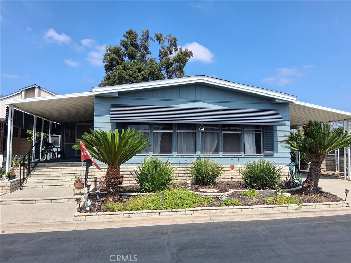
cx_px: 176
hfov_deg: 67.3
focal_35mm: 26
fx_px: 264
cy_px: 132
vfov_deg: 53.1
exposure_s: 1/609
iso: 25
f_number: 1.8
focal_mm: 3.98
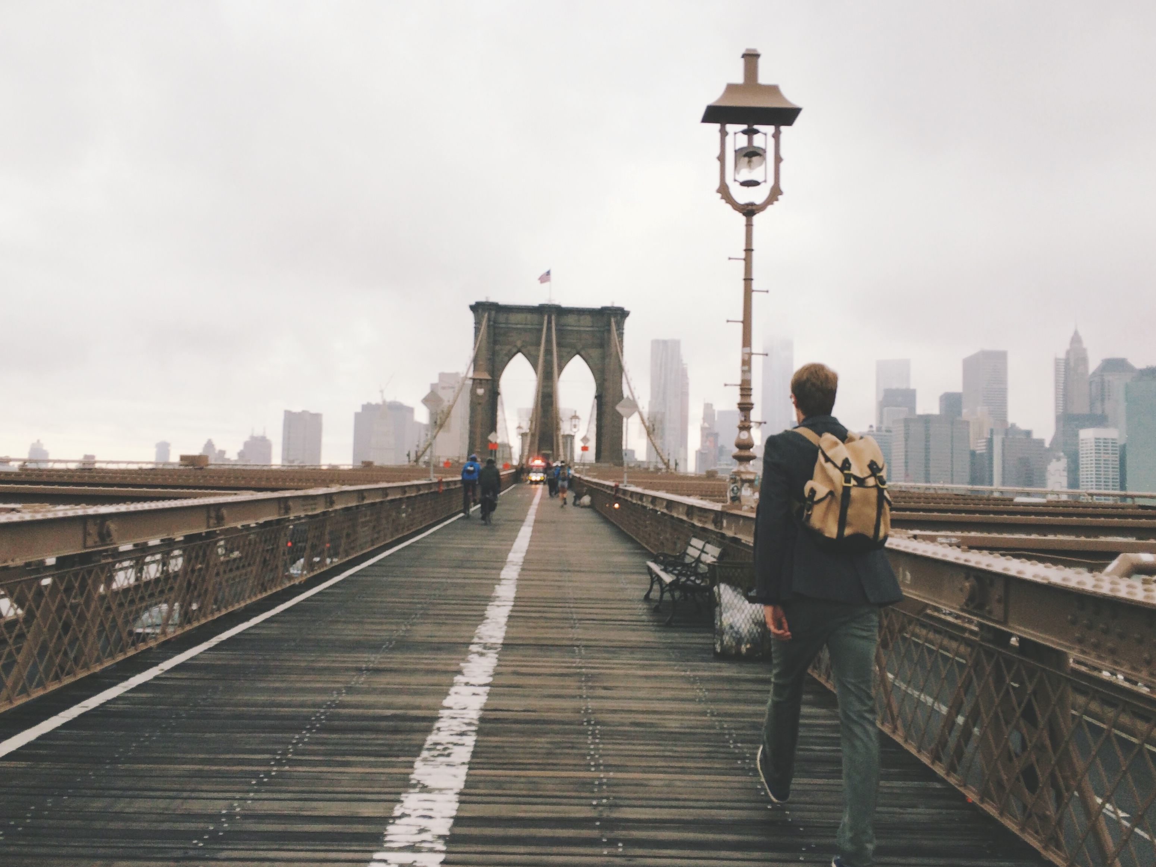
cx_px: 578
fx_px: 968
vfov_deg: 48.2
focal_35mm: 29
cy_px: 434
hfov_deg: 61.7
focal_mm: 4.15
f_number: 2.2
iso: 32
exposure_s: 1/199
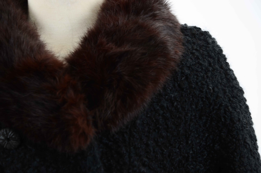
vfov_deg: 8.7
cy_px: 86
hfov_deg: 13.1
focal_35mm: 158
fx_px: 1140
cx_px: 130
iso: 160
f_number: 7.1
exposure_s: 1/80
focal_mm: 105
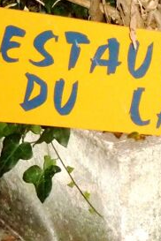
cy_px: 84
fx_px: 1288
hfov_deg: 7.1
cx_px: 111
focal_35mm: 192
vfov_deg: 10.7
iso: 1600
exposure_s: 1/60
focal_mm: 18.7
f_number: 5
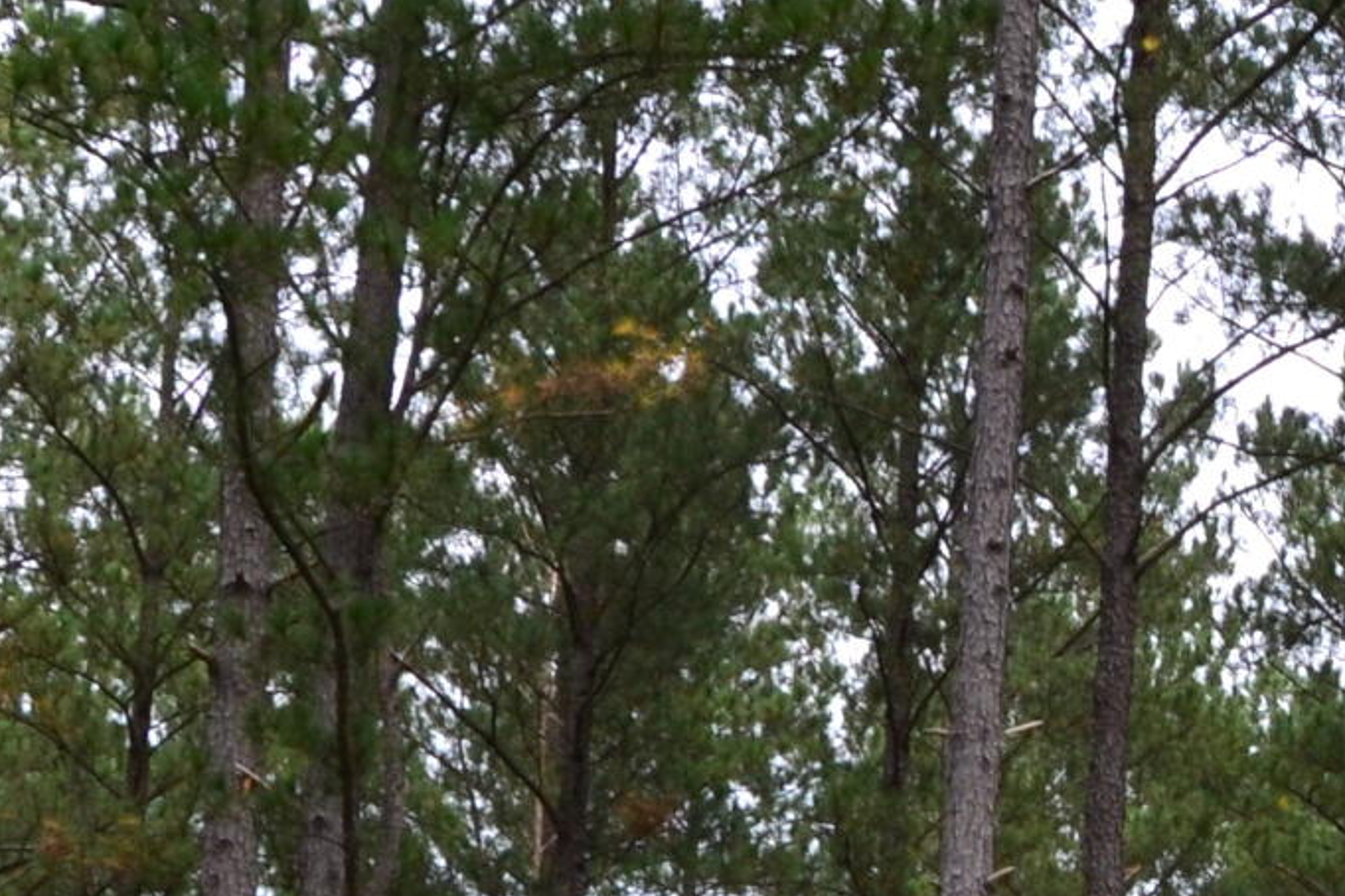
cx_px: 2007
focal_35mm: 119
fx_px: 4446
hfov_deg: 15.8
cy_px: 1168
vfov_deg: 11.2
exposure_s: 1/160
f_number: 9
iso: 400
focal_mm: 18
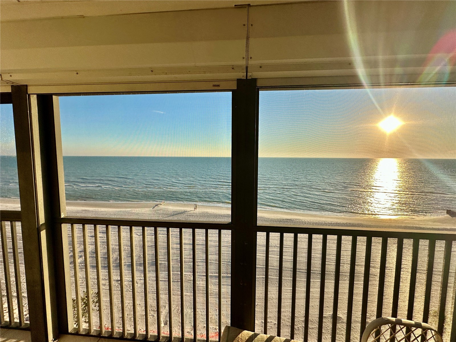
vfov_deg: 85.7
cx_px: 228
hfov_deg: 102.1
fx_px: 184
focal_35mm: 14
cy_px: 171
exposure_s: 1/1575
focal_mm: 2.22
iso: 40
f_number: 2.2
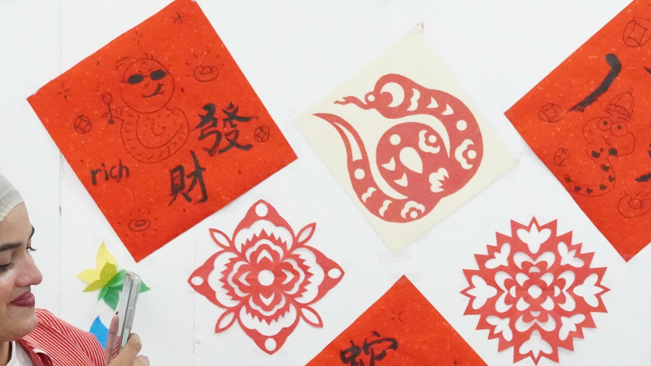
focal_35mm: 124
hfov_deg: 17.2
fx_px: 2140
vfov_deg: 9.7
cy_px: 335
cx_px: 447
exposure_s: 1/800
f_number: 5.6
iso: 16000
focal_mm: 34
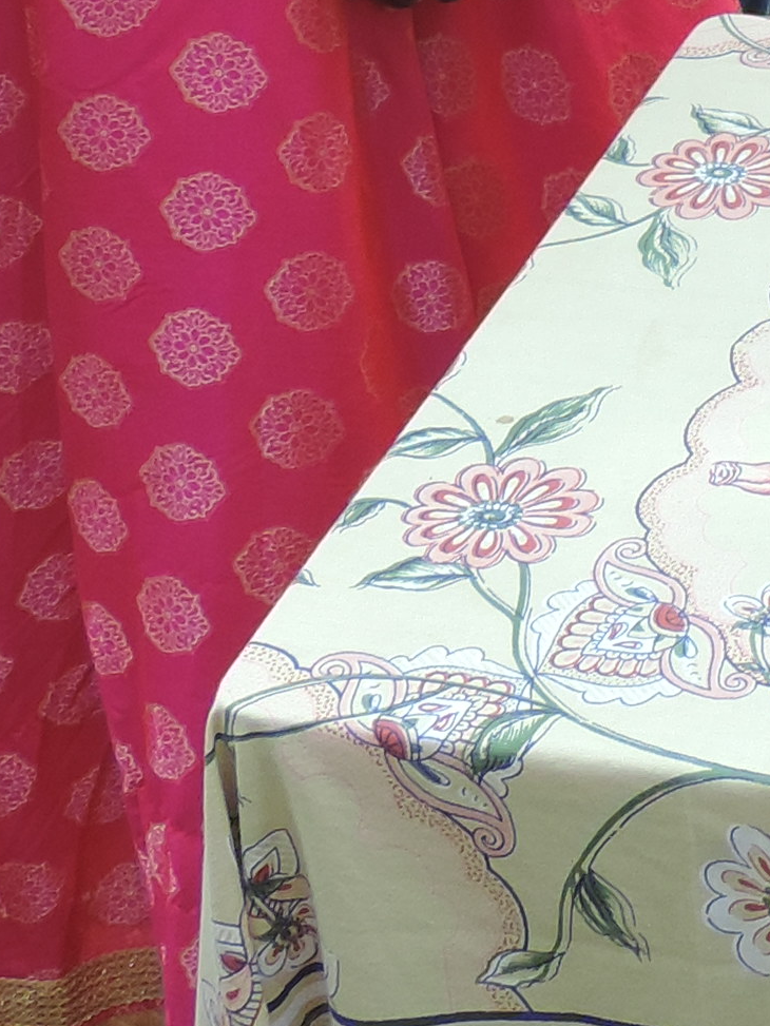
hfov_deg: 9.4
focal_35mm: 151
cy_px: -675
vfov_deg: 12.2
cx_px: 1339
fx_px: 4477
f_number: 3.1
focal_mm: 5.3
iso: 80
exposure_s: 1/160
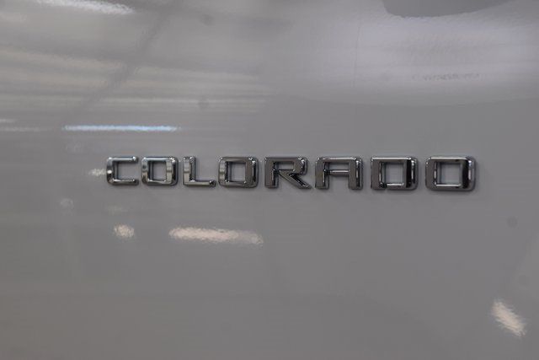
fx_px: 1572
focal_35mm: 105
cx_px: 270
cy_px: 180
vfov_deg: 13.0
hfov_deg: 19.5
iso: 400
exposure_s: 1/30
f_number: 7.1
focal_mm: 70
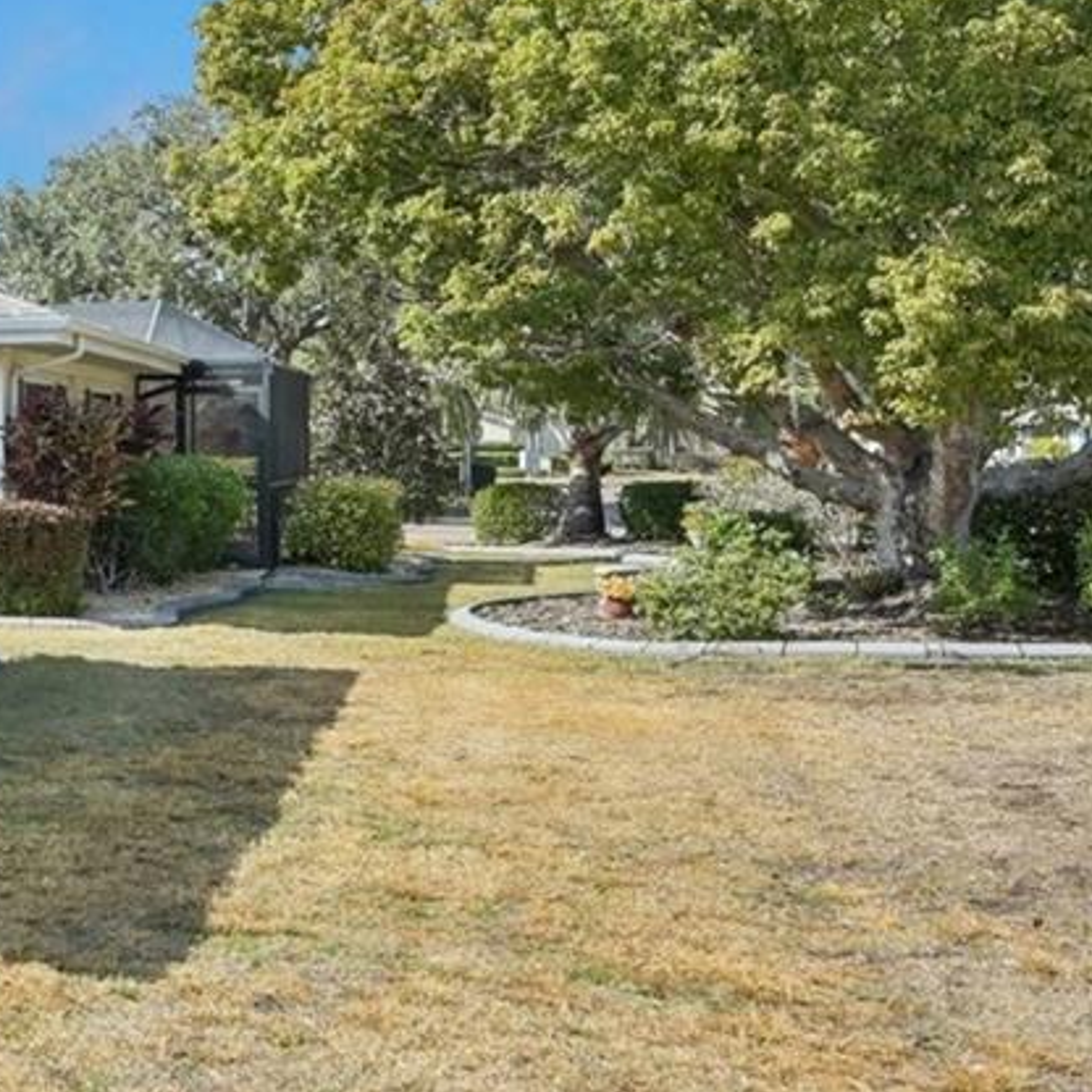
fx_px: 1807
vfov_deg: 33.3
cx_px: -417
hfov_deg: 26.9
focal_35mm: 51
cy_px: 354
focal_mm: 15.5
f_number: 8
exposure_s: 1/1000
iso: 400
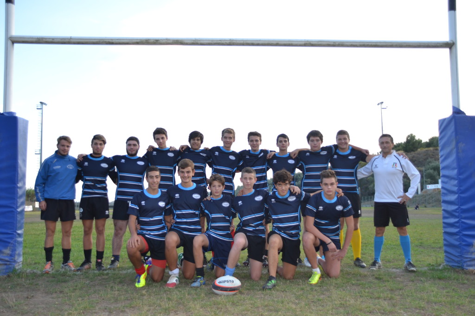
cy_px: 158
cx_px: 238
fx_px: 435
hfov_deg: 57.2
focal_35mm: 33
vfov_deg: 39.9
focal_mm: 22
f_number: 4
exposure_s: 1/125
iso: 110
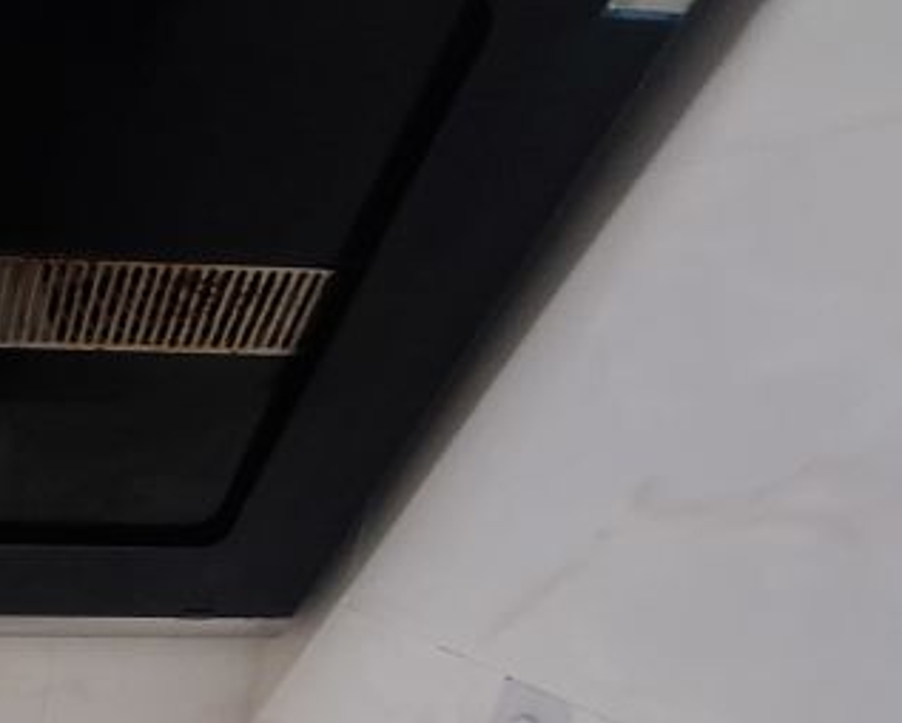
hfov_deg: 40.5
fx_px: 855
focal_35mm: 32
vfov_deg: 39.2
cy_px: 760
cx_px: -162
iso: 250
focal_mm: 1.74
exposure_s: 1/25
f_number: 2.2
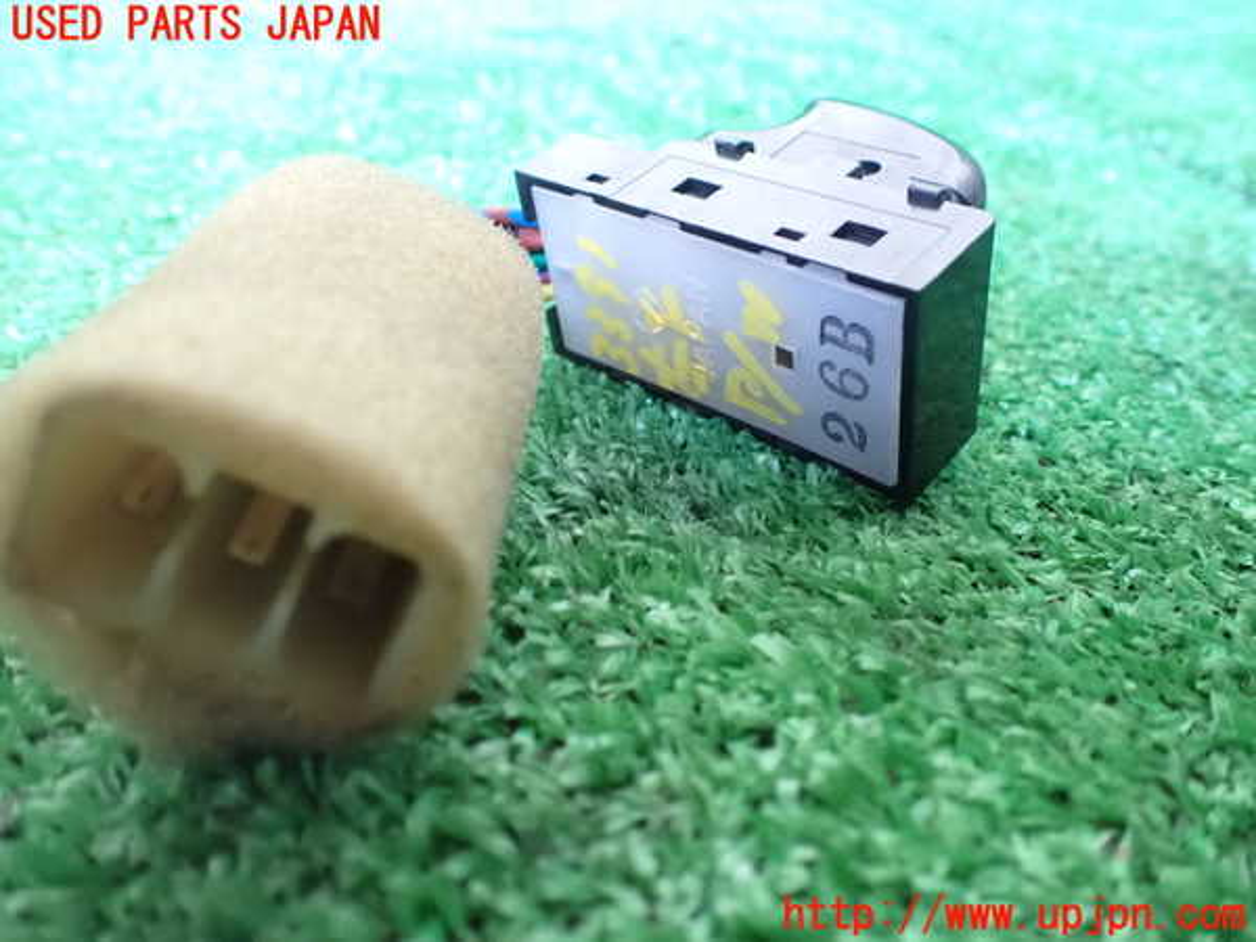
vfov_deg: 46.8
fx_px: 1089
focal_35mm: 30
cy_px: 471
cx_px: 628
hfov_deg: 60.0
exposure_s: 1/25
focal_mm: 5.4
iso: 1600
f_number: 2.3
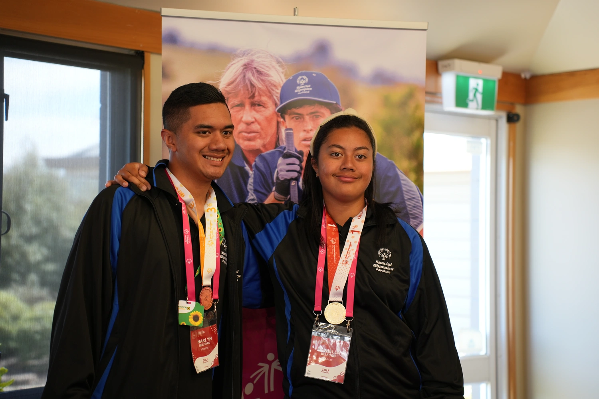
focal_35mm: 75
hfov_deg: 27.0
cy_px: 200
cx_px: 300
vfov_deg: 18.2
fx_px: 1248
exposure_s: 1/100
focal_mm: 75
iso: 320
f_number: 2.8
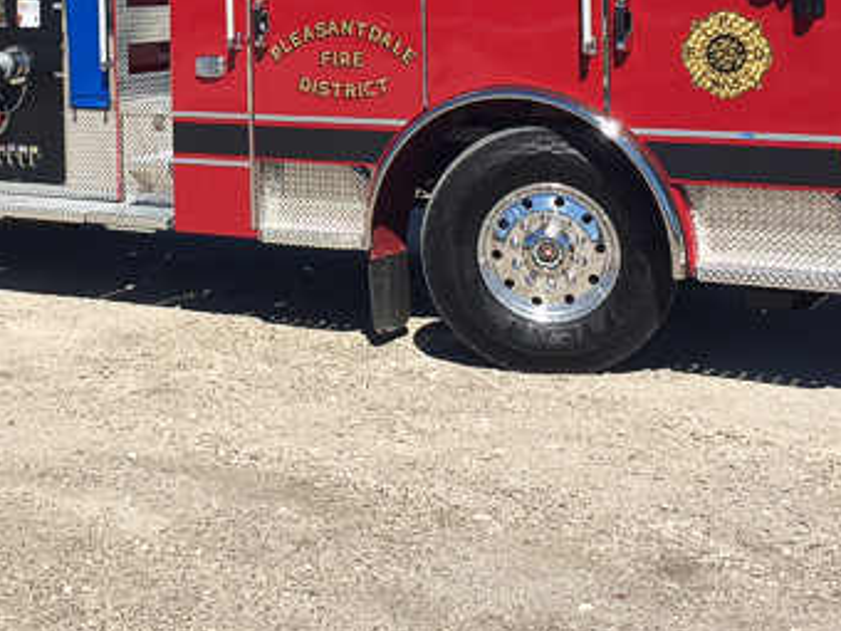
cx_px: 252
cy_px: -5
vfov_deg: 22.1
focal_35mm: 64
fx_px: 1555
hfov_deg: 30.0
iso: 32
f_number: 2.2
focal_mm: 4.15
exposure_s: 1/2475
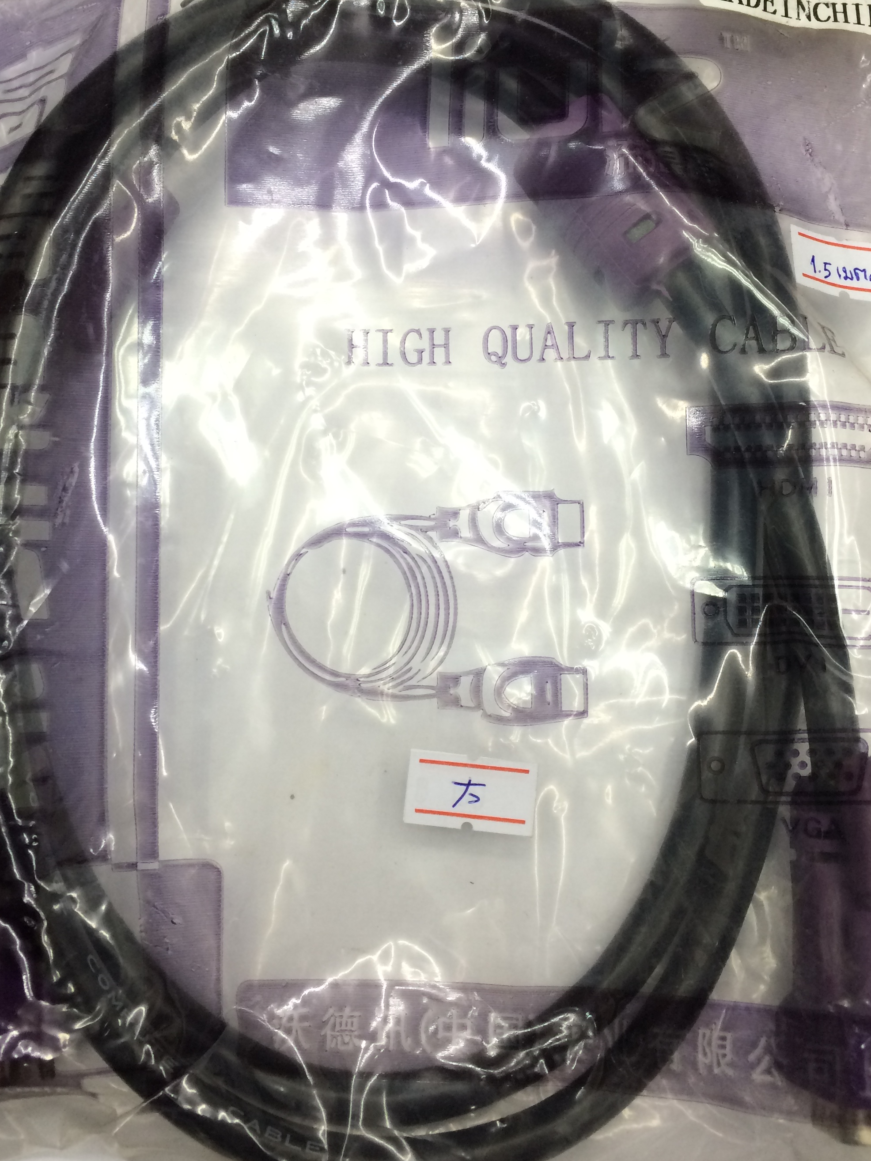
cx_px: 417
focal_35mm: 36
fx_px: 1208
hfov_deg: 39.7
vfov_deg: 51.2
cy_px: 502
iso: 40
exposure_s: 1/33
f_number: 2.2
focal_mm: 4.15
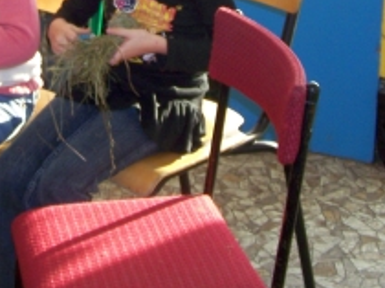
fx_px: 1066
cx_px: 116
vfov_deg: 15.1
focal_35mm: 96
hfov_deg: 20.4
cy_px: -8
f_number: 2.8
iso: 80
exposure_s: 1/60
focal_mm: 6.3
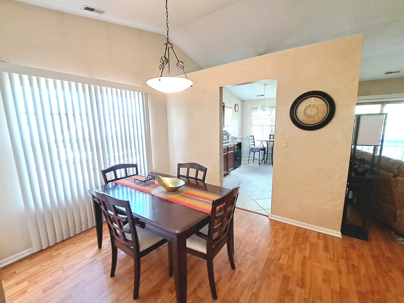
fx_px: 163
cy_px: 155
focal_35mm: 14
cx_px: 199
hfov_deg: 102.1
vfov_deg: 85.7
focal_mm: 1.74
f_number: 2.2
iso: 80
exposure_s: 1/40
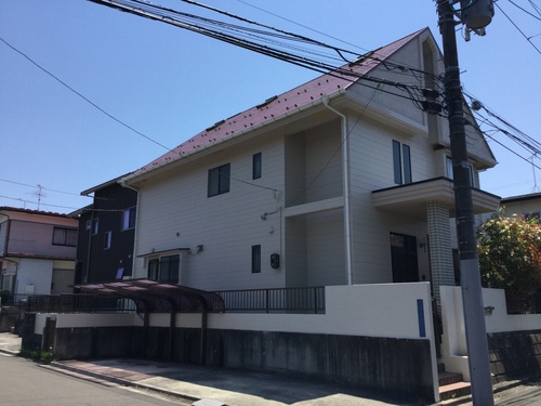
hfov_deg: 58.4
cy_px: 203
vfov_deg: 45.4
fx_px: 484
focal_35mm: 31
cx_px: 270
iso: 25
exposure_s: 1/1508
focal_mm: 3.3
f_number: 2.4
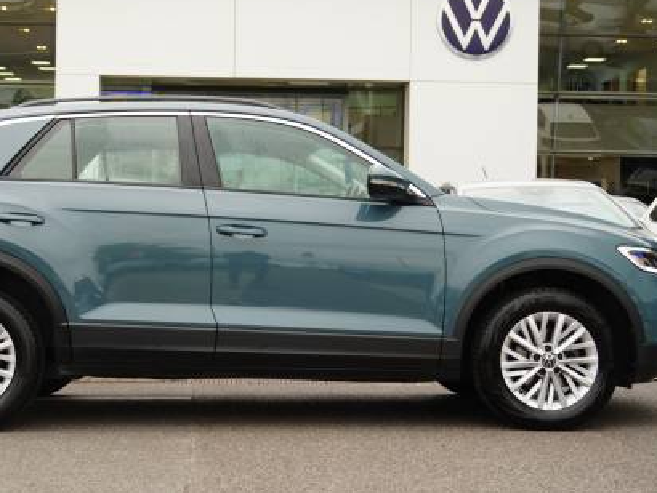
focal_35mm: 63
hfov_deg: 30.6
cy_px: 214
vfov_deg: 23.3
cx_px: 268
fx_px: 1196
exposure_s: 1/60
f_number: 4.5
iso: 125
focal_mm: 28
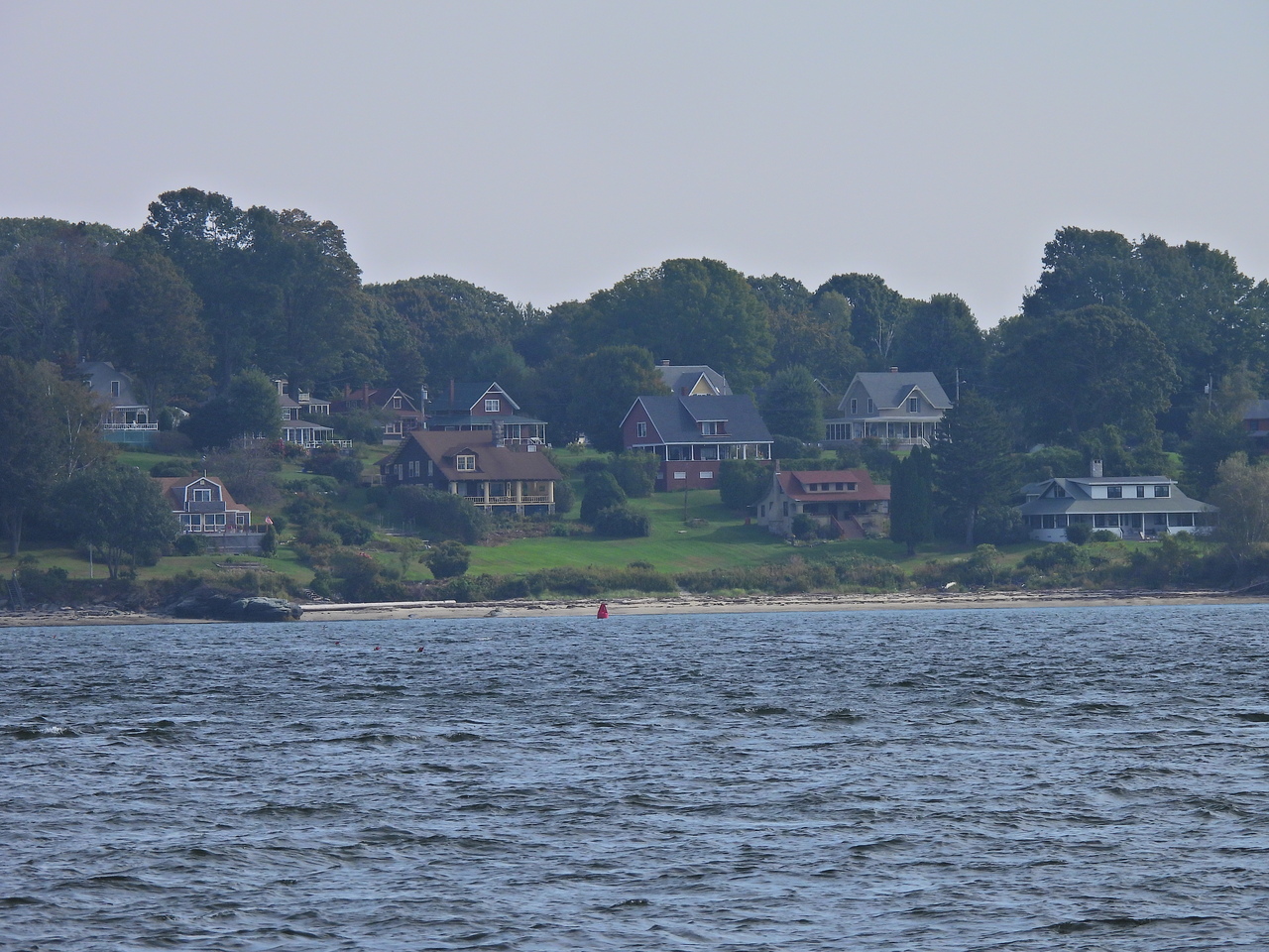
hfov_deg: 5.0
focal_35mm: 400
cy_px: 476
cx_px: 634
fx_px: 14664
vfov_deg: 3.7
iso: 100
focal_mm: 71.4
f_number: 5
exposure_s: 1/1000
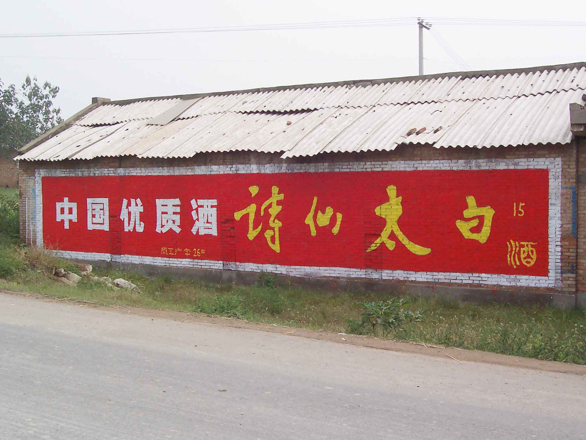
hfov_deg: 41.2
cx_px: 293
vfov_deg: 31.5
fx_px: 779
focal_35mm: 46
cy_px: 220
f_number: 5.6
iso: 100
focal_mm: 7
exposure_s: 1/350
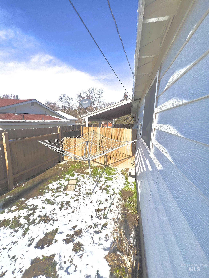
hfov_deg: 89.9
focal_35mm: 13
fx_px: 105
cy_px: 139
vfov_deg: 106.2
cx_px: 104
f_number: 1.8
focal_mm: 1.57
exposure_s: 1/2950
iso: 32
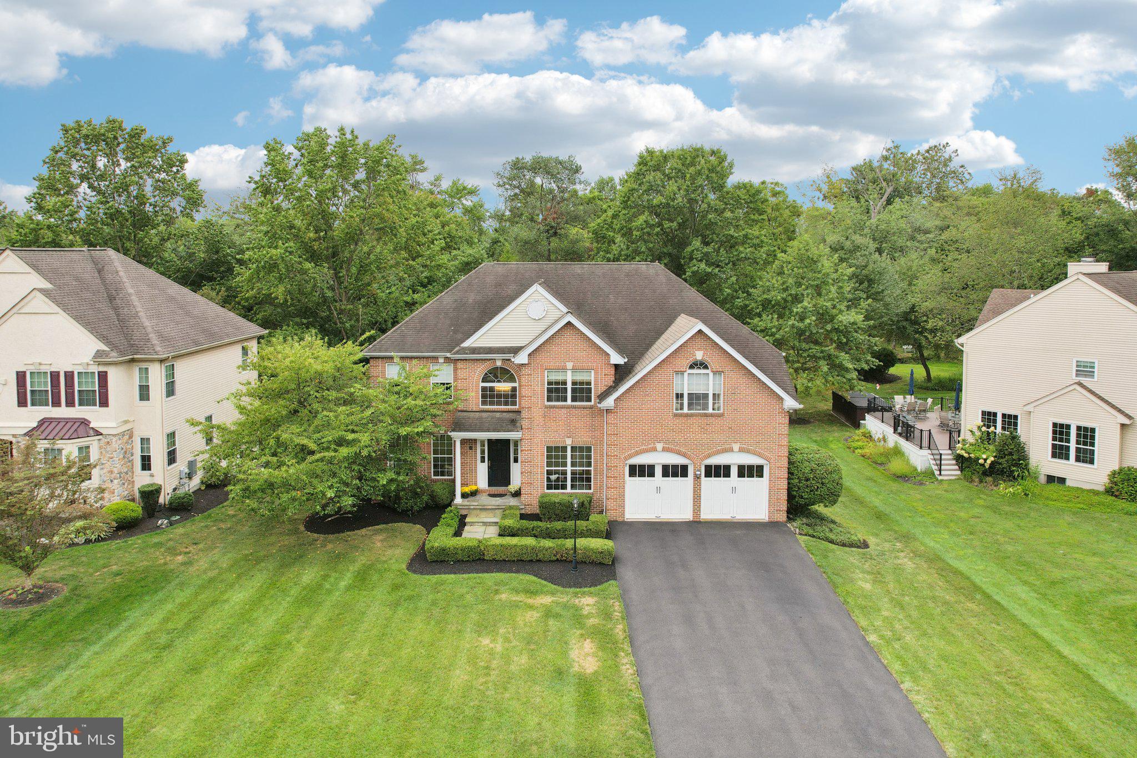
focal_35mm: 22
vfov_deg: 57.2
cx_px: 568
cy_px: 379
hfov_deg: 78.6
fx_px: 695
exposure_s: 1/800
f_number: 2.8
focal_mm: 8.38
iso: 110
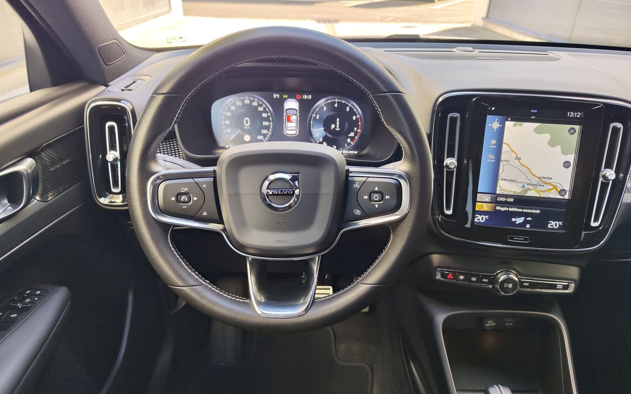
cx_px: 315
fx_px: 430
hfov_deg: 72.5
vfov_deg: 49.1
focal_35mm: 25
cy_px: 224
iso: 314
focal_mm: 7.01
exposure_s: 1/100
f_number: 1.69
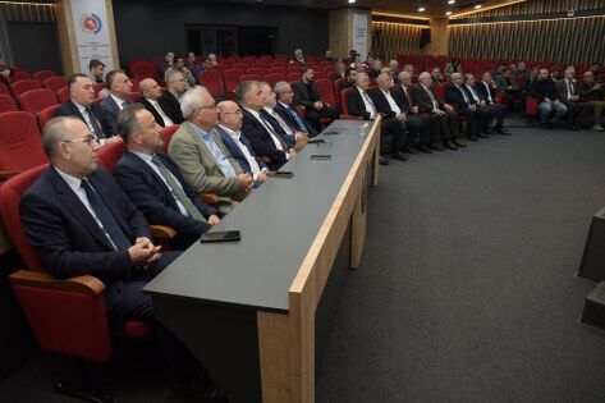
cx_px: 302
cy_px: 202
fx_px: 403
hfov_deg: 73.8
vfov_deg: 53.1
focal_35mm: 24
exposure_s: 1/200
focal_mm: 16
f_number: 4
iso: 1250
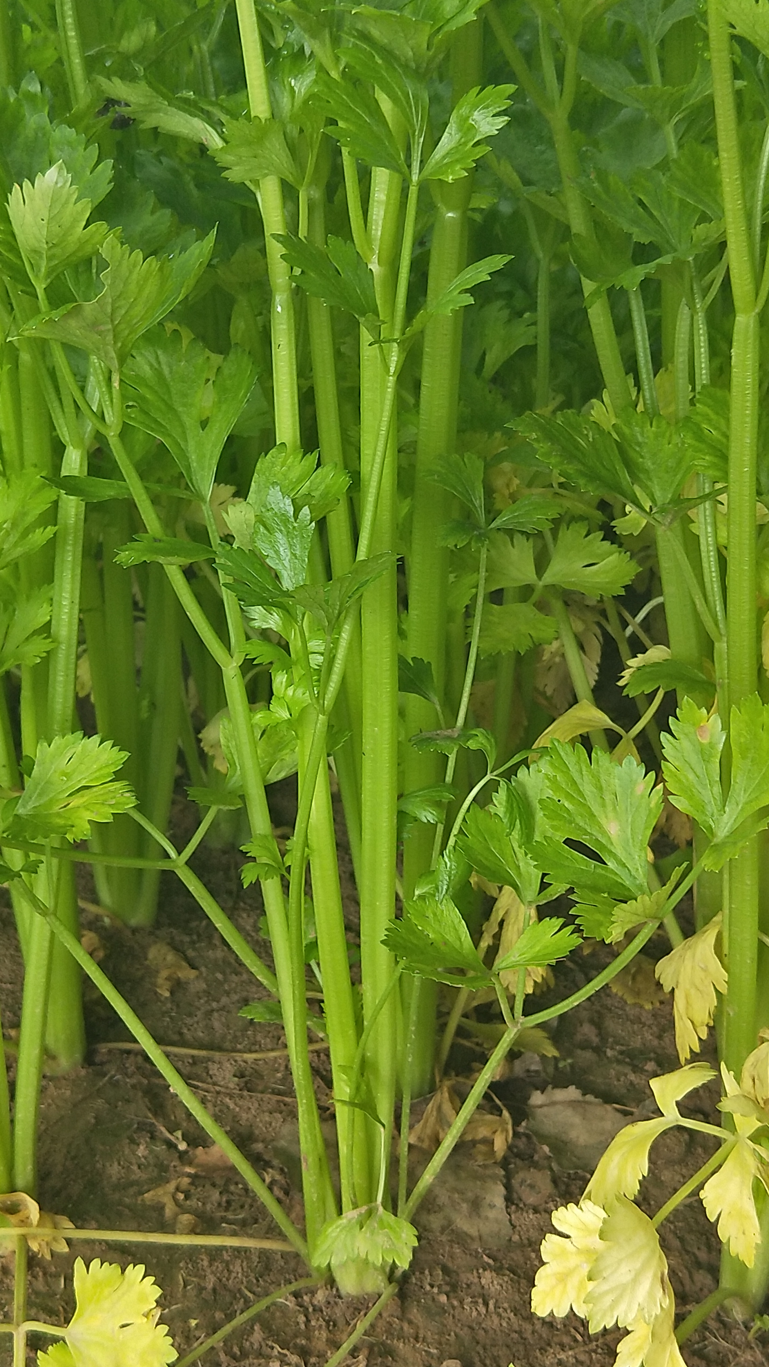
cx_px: 336
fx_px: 1341
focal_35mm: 37
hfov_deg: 32.0
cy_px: 683
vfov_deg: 54.0
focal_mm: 4.27
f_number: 1.7
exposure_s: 1/100
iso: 37
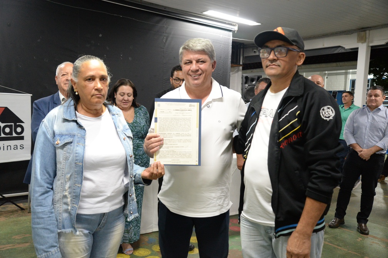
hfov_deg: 55.8
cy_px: 129
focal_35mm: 34
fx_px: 366
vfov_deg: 38.9
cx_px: 194
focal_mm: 34
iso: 4000
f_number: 4.5
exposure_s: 1/50
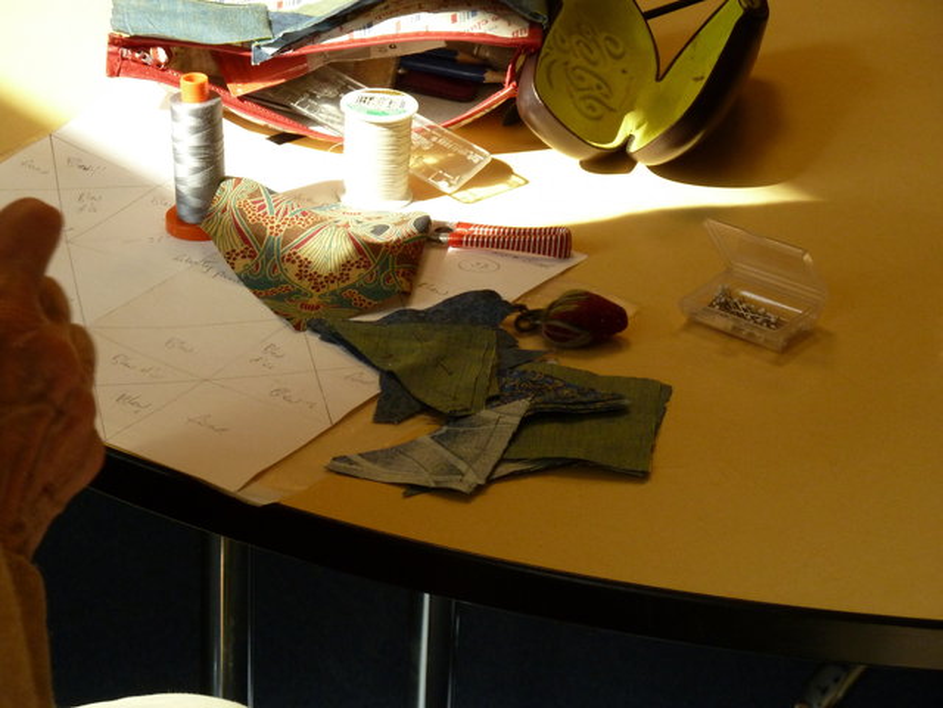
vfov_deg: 11.6
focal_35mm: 128
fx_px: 3487
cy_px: 354
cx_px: 472
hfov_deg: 15.4
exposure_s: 1/100
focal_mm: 21
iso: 320
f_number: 4.4
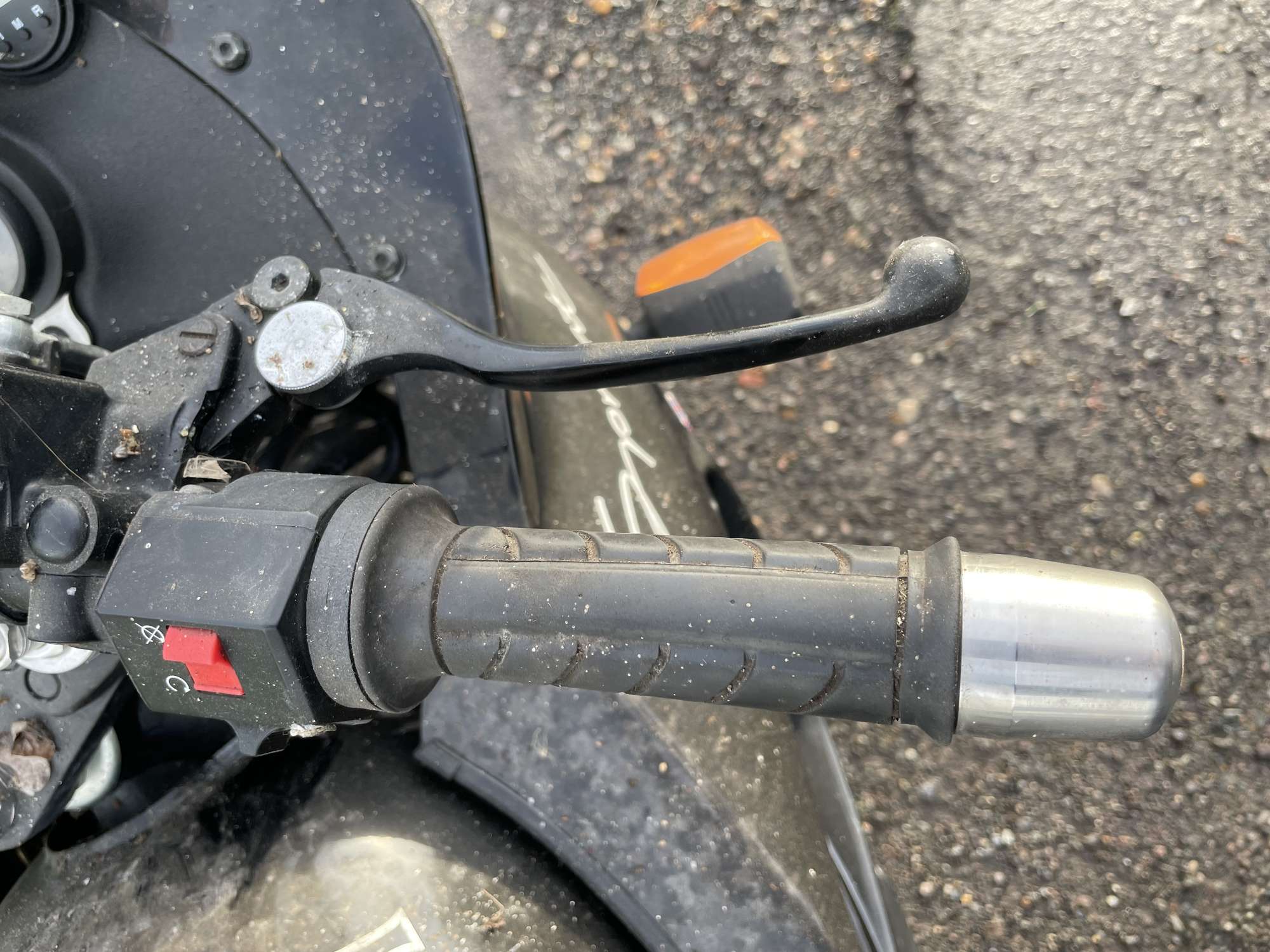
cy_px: 476
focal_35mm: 26
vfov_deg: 53.1
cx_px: 635
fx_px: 954
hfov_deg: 67.3
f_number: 1.6
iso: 32
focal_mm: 4.2
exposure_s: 1/158
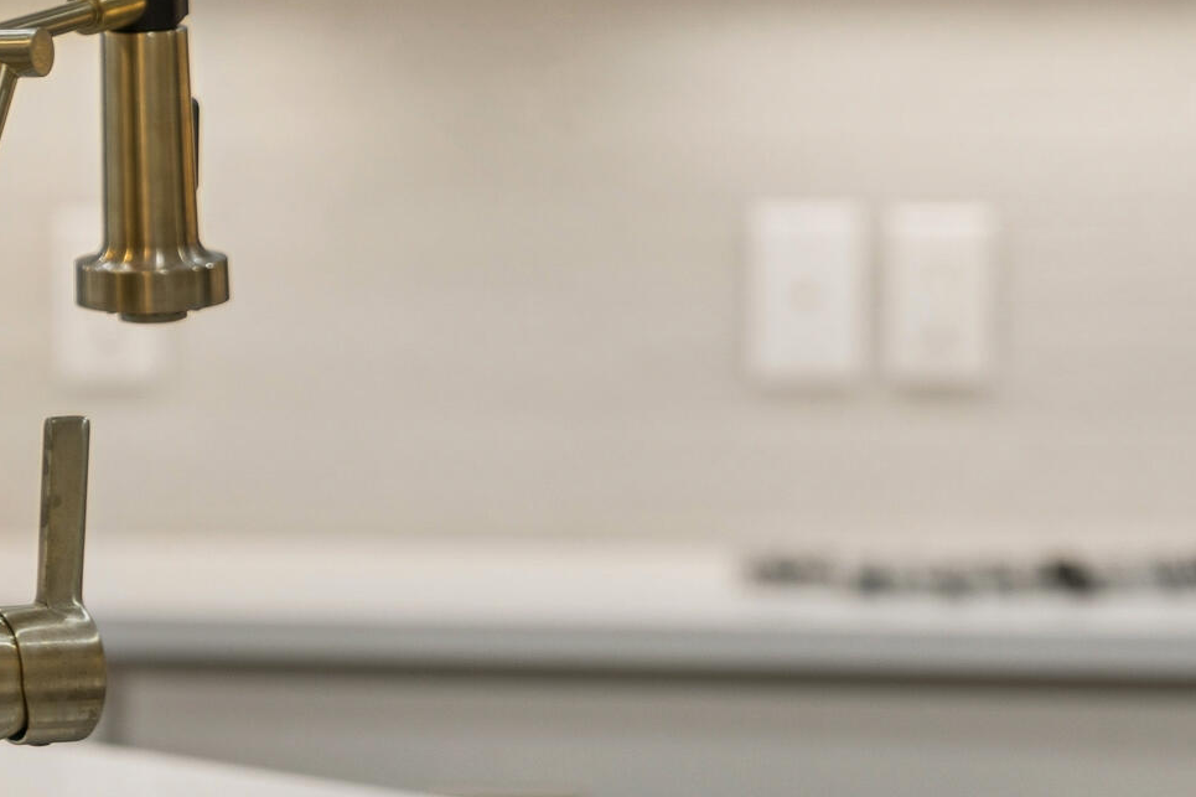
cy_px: 262
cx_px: -176
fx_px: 6610
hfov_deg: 10.2
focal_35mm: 199
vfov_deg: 6.9
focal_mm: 64
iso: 200
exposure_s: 1/100
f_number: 2.8
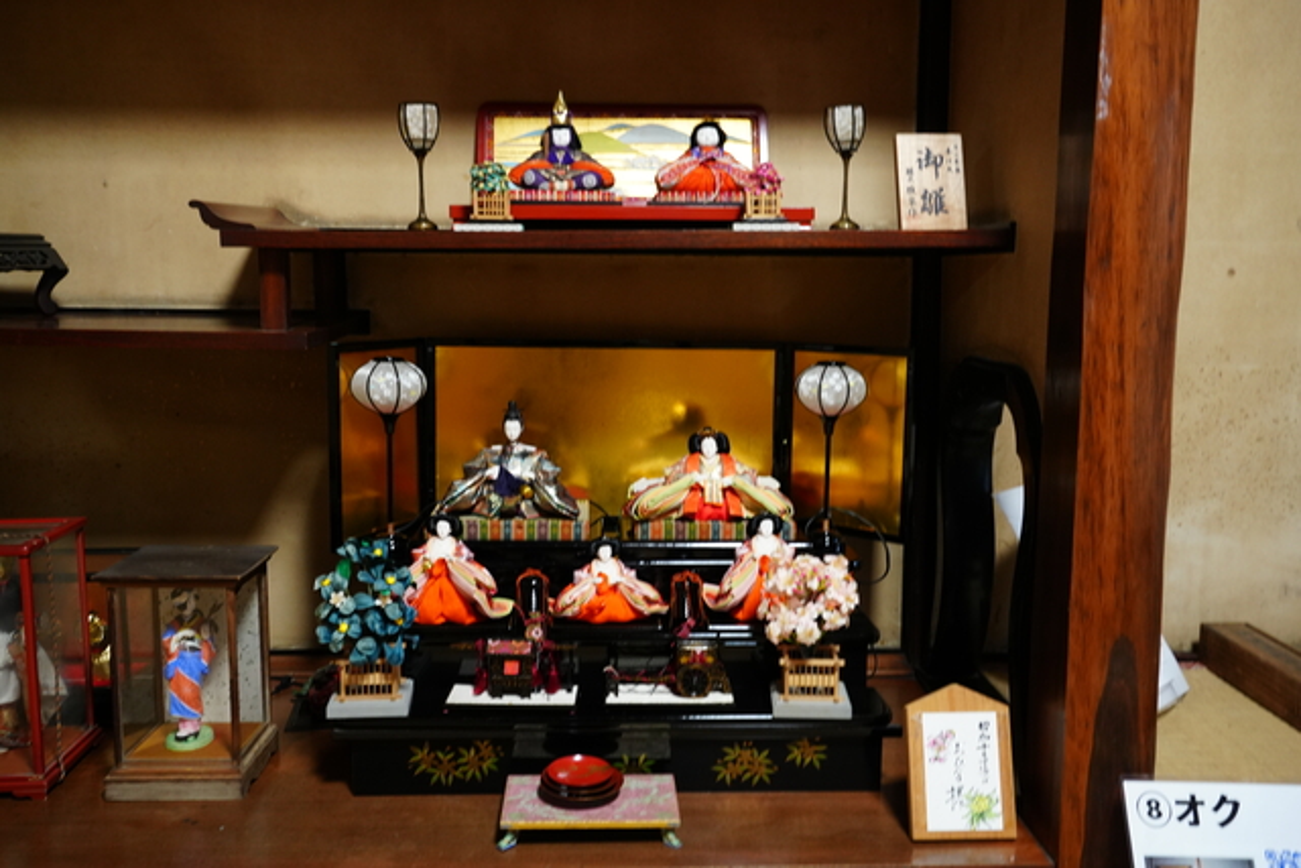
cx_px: 650
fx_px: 1157
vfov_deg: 41.1
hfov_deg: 58.7
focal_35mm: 32
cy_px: 434
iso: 2000
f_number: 8
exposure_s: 1/6
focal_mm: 32
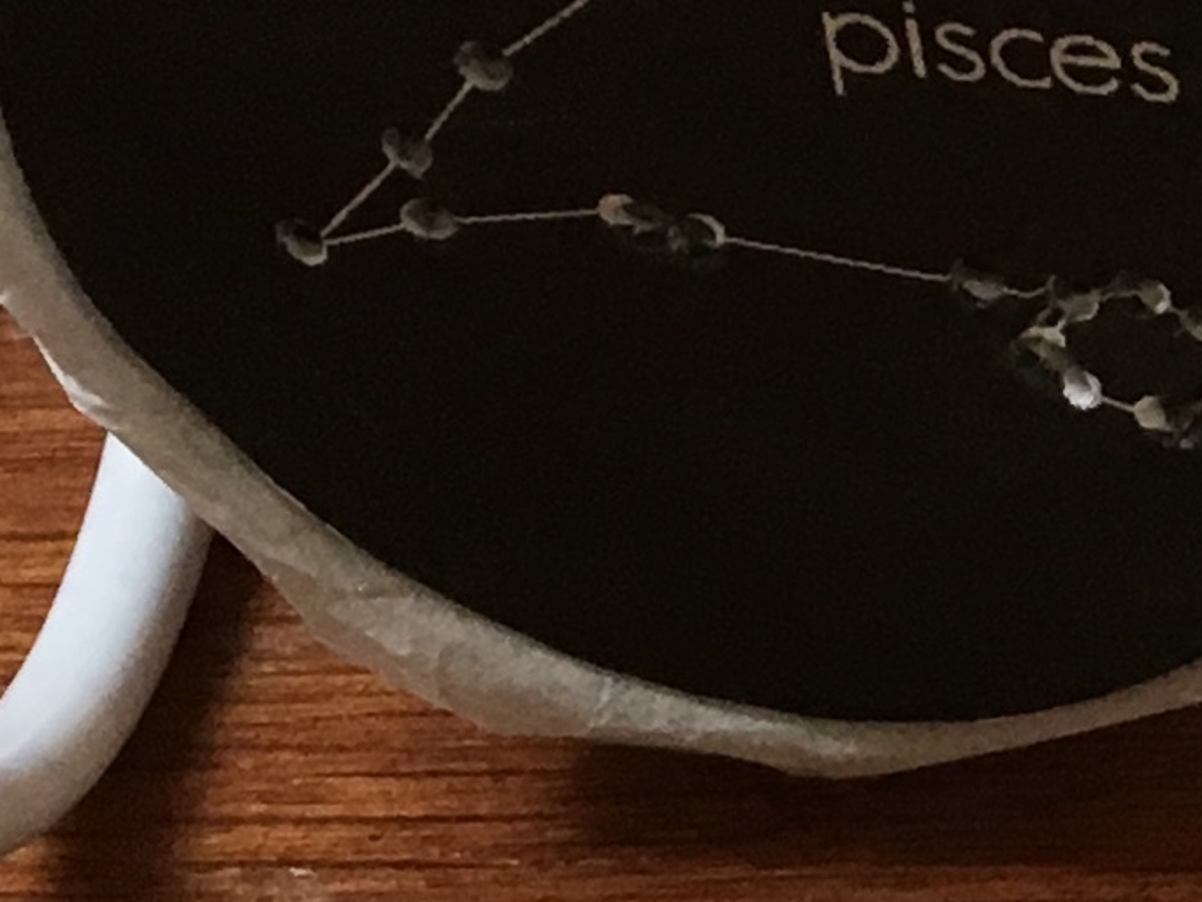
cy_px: 70
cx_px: 2450
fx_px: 5938
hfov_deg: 10.6
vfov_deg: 8.6
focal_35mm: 171
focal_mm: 4.15
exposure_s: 1/30
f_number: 2.2
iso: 40
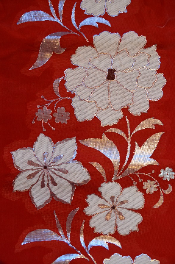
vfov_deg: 48.0
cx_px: 88
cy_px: 132
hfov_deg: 32.9
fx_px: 296
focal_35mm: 40
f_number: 4
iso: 800
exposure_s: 1/60
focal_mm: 27
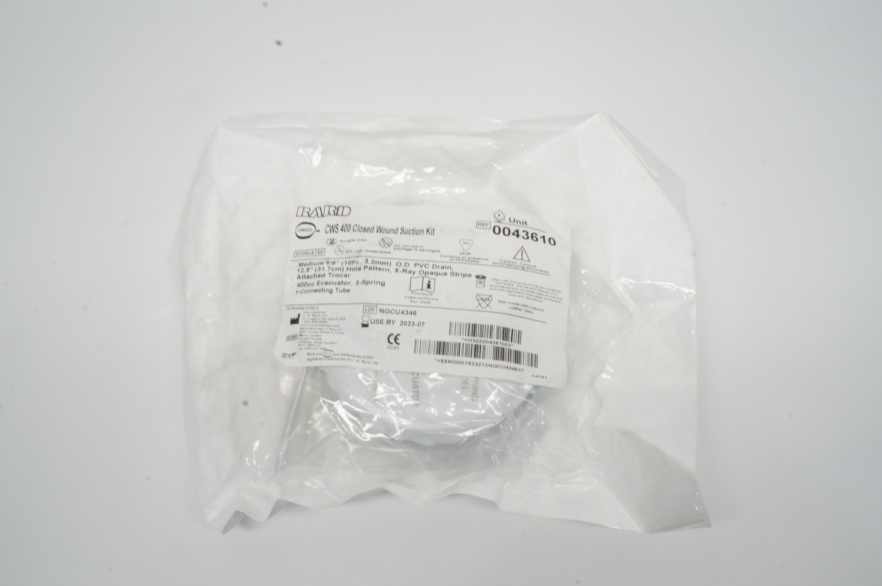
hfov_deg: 62.0
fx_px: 734
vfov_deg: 43.5
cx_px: 441
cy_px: 293
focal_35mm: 30
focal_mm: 20
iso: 800
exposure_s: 1/8
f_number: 22
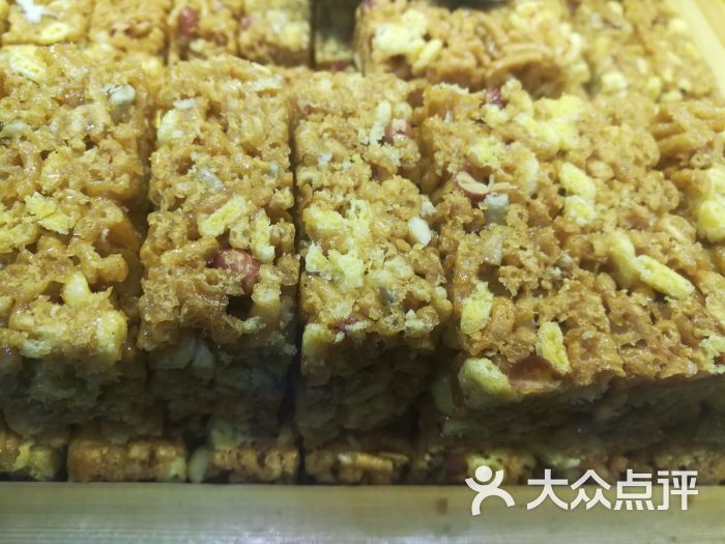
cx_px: 362
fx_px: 545
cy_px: 272
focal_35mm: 26
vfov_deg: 53.1
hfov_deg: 67.3
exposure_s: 1/33.3
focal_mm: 3.83
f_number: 2.2
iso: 100
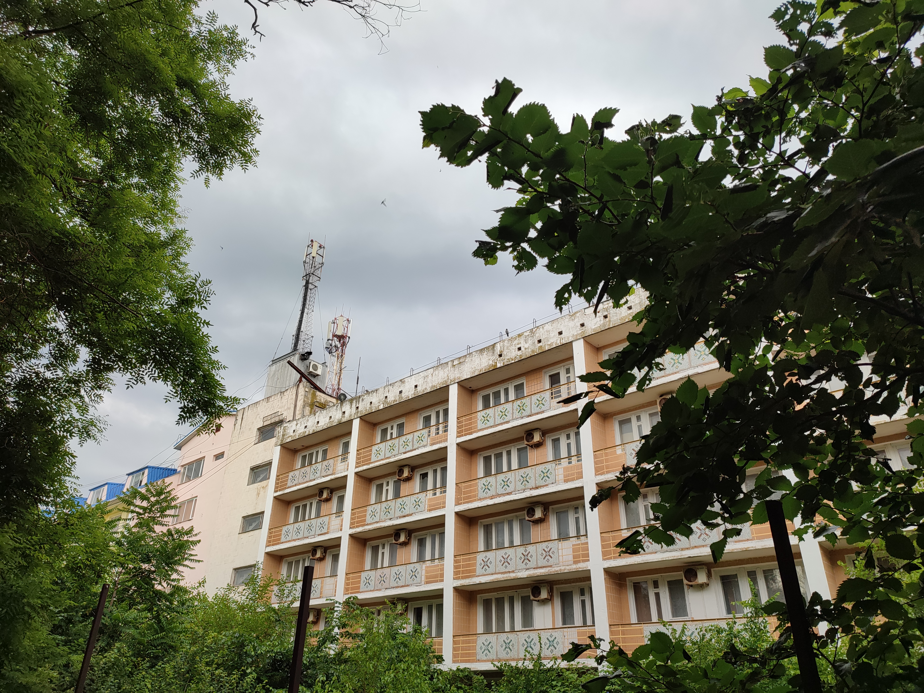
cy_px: 346
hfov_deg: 69.4
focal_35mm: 25
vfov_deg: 54.9
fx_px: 667
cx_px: 462
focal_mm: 6.04
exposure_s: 1/120
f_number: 1.9
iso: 59
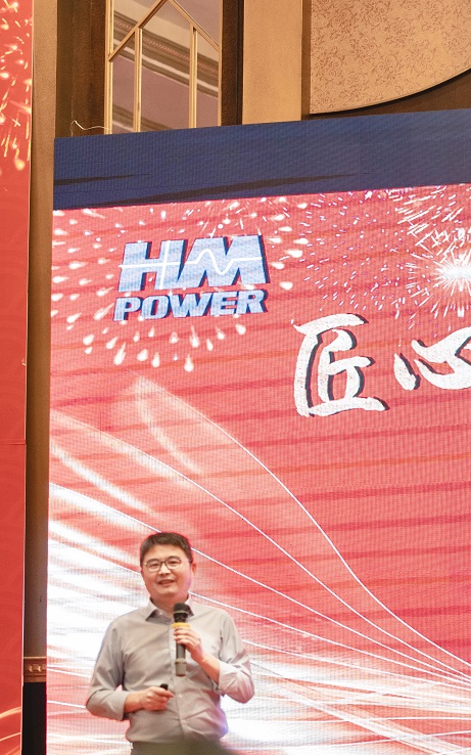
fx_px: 3616
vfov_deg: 11.9
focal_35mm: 176
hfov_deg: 7.4
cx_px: 609
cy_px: 408
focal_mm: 85
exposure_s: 1/125
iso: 800
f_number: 2.5
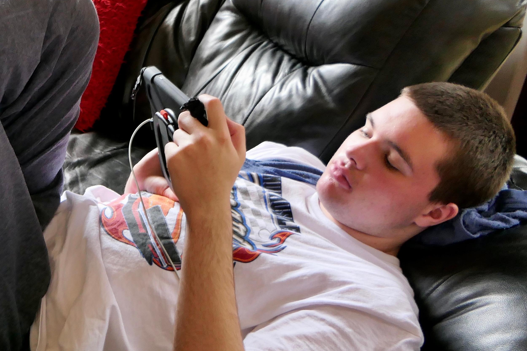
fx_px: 703
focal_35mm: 48
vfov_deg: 28.1
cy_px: 177
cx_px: 62
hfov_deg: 38.5
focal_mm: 8.8
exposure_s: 1/60
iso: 400
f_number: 2.8
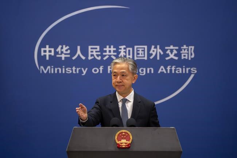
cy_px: 79
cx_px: 118
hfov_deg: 9.2
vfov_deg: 6.1
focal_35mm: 224
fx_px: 1474
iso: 8000
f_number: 5.6
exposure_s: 1/250
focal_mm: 224
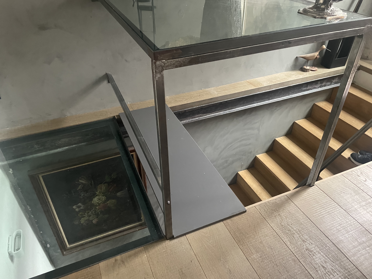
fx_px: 279
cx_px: 186
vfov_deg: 53.1
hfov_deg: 67.3
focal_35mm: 26
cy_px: 140
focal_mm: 4.2
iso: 500
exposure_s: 1/25
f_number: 1.6
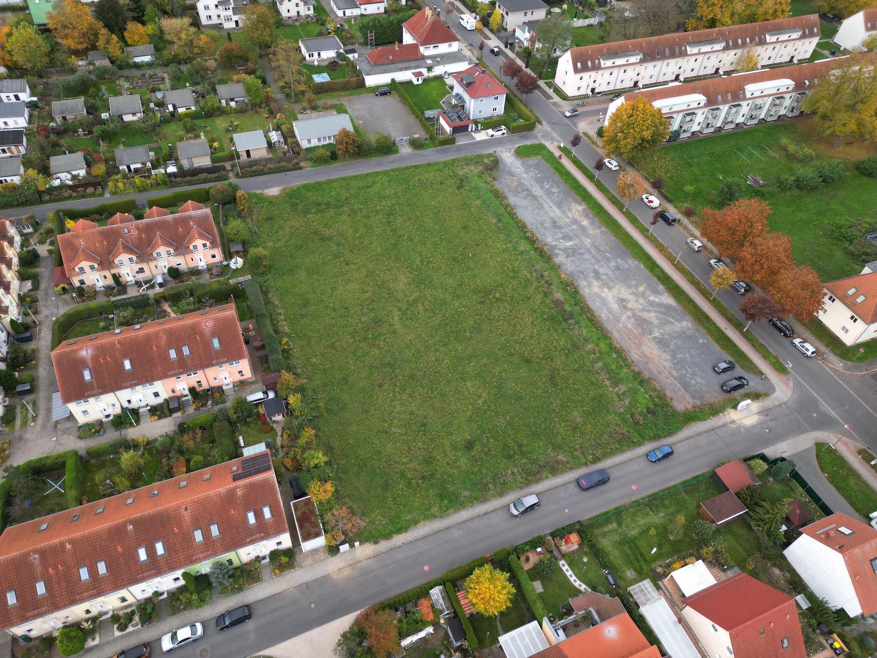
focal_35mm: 24
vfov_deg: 56.8
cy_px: 329
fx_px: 608
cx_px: 438
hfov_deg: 71.6
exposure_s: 1/30
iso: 100
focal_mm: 6.72
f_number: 1.7
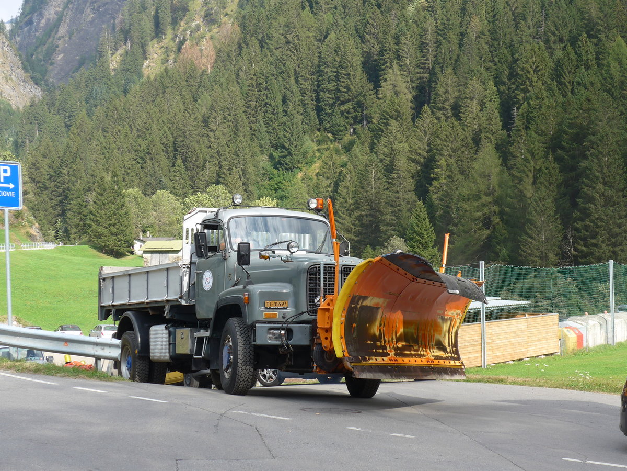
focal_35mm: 66
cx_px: 314
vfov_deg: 22.3
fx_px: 1195
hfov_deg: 29.4
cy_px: 236
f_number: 3.9
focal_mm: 13.4
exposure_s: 1/320
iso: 80
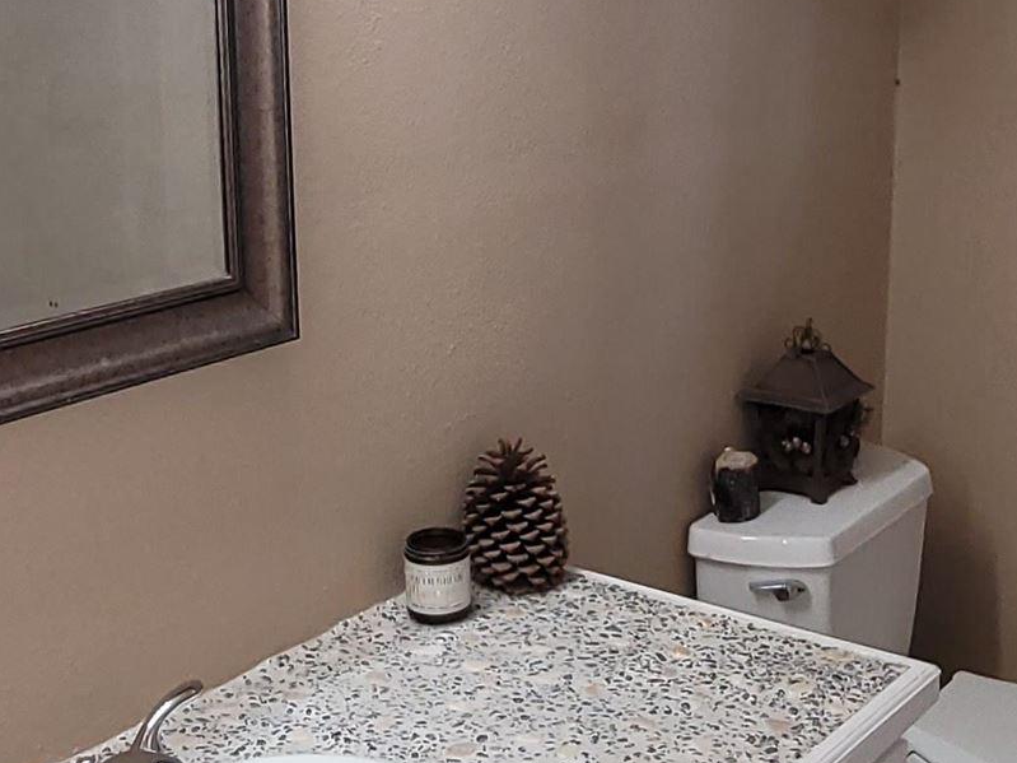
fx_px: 1469
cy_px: 267
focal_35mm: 50
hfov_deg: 38.2
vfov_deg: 28.9
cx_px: 547
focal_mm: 2.2
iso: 125
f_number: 2.2
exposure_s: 1/60
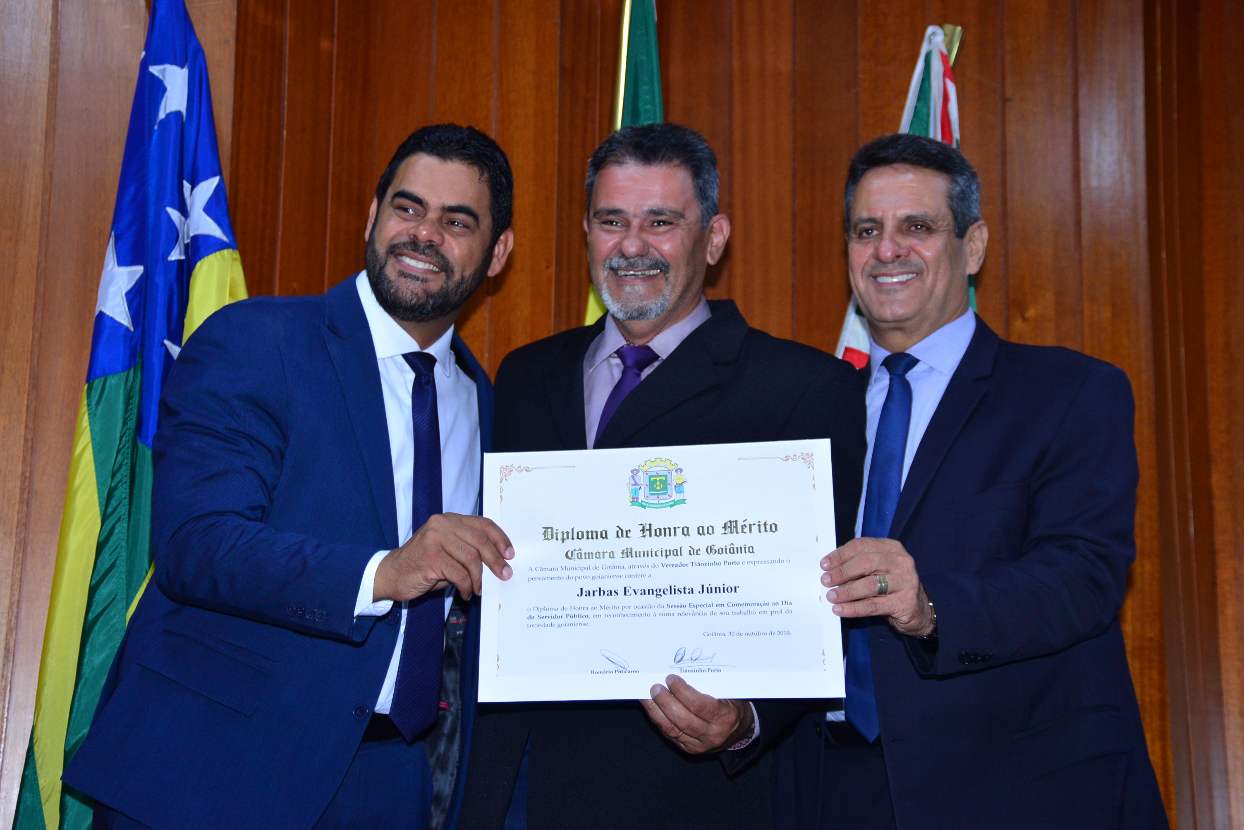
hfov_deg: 32.4
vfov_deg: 21.9
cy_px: 415
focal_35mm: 62
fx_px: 2143
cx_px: 622
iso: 1600
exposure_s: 1/125
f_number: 5
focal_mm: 62
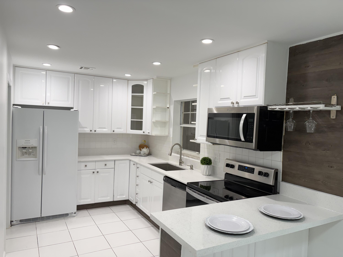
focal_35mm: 26
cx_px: 172
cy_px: 128
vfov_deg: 53.1
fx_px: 258
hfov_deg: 67.3
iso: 100
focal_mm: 5.96
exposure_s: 1/120
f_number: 1.6
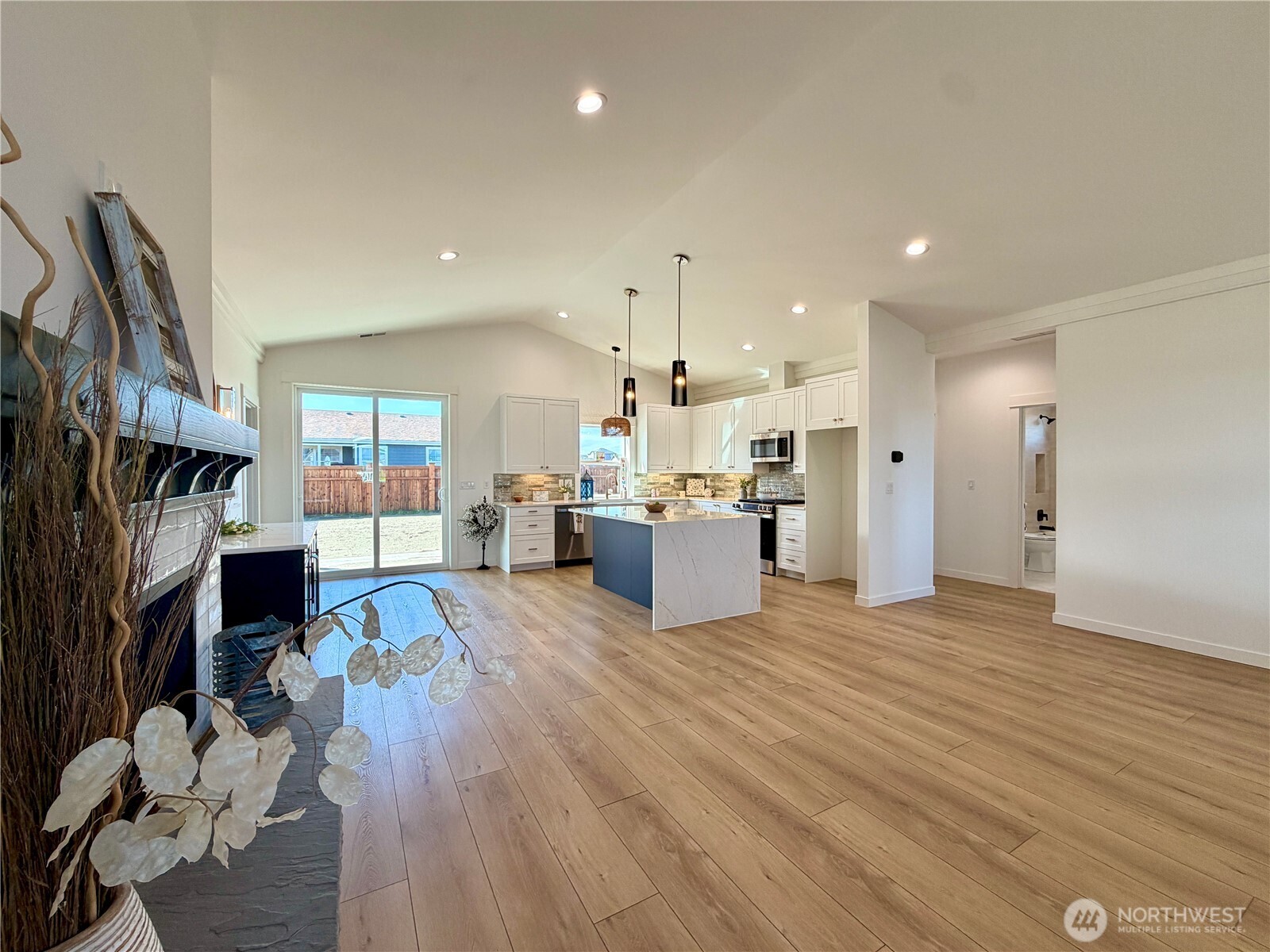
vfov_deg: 85.7
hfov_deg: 102.1
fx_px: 514
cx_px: 635
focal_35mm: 14
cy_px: 476
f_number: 2.2
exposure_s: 1/120
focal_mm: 2.22
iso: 64
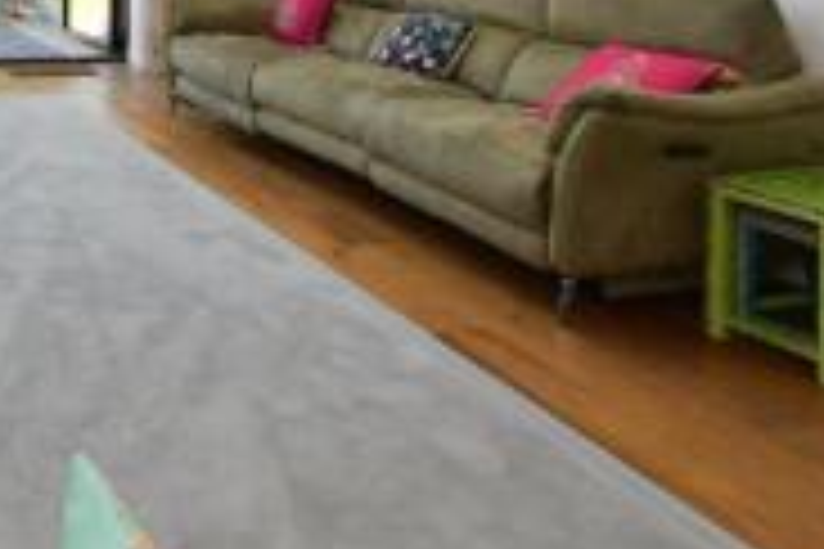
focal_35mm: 39
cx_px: -108
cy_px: -124
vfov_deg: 29.1
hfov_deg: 39.3
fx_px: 893
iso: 125
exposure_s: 1/25
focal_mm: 10
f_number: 8
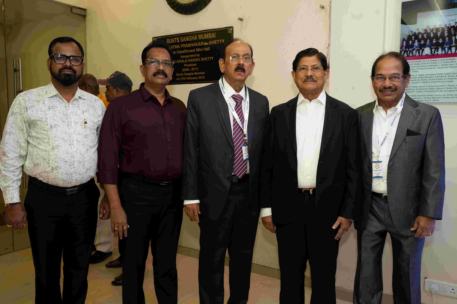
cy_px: 152
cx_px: 228
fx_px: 393
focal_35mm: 31
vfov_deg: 42.3
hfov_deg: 60.3
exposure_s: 1/160
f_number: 6.3
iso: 3200
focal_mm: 31
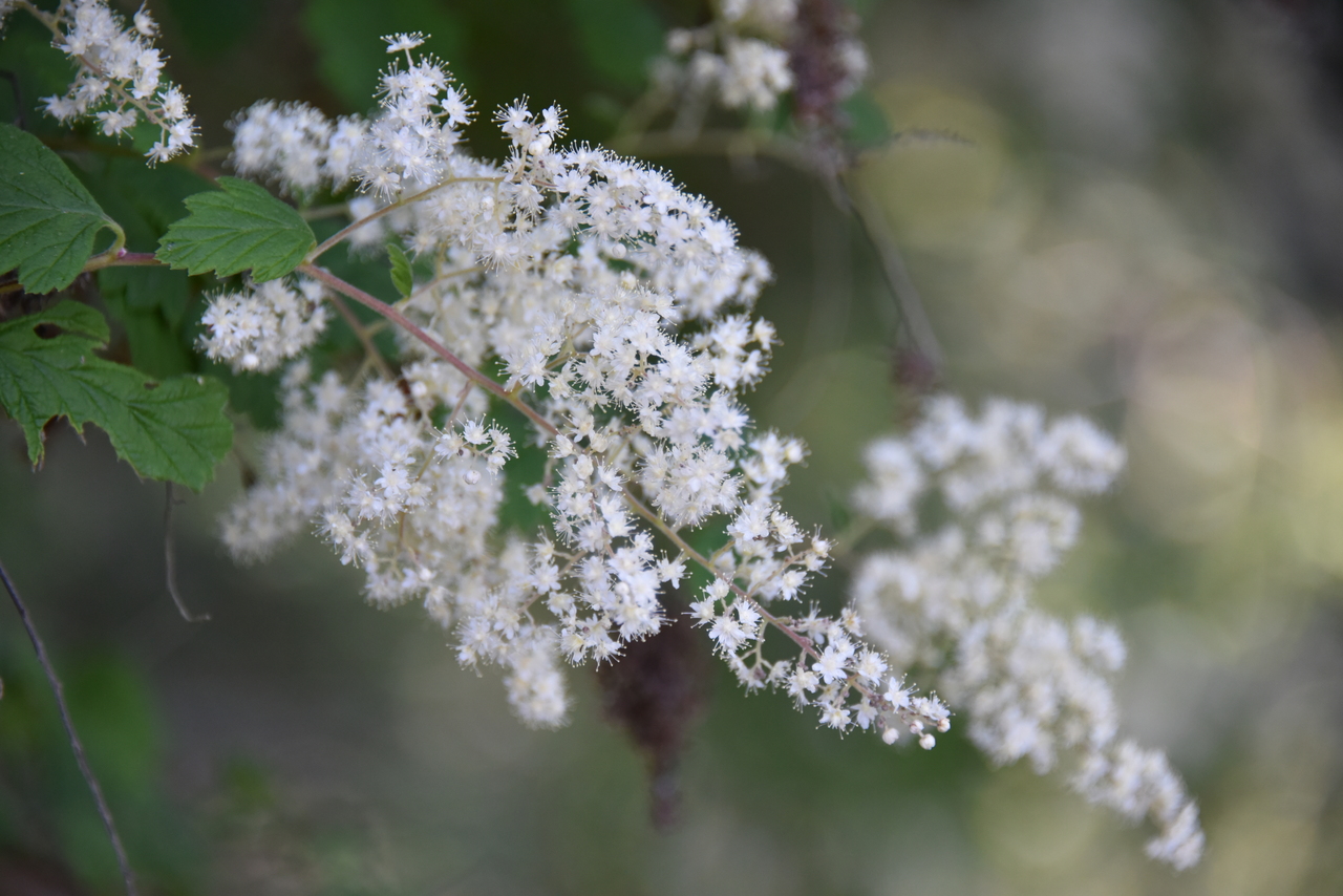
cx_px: 672
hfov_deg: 8.2
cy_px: 448
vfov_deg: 5.5
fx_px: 9328
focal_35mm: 250
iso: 1400
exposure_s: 1/500
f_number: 5.6
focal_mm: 250
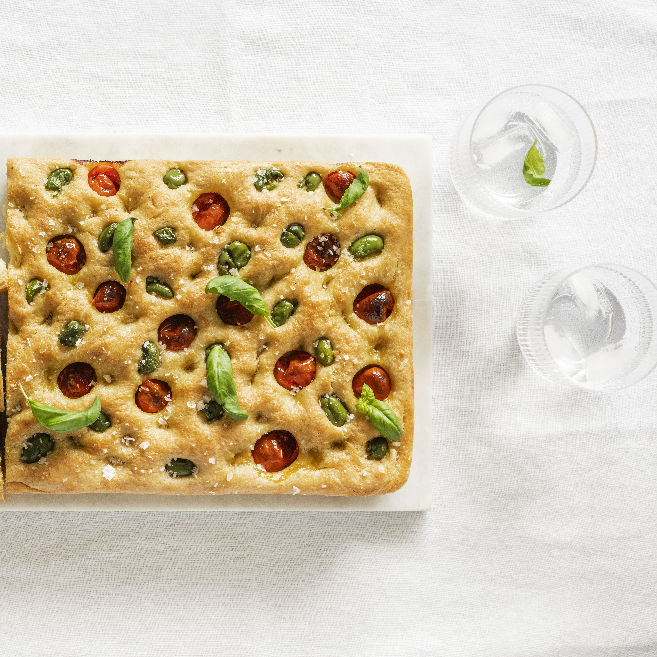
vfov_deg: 20.6
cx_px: 139
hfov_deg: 20.4
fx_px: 1804
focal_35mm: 84
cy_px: 324
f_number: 8
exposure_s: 1/10
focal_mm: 60
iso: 400
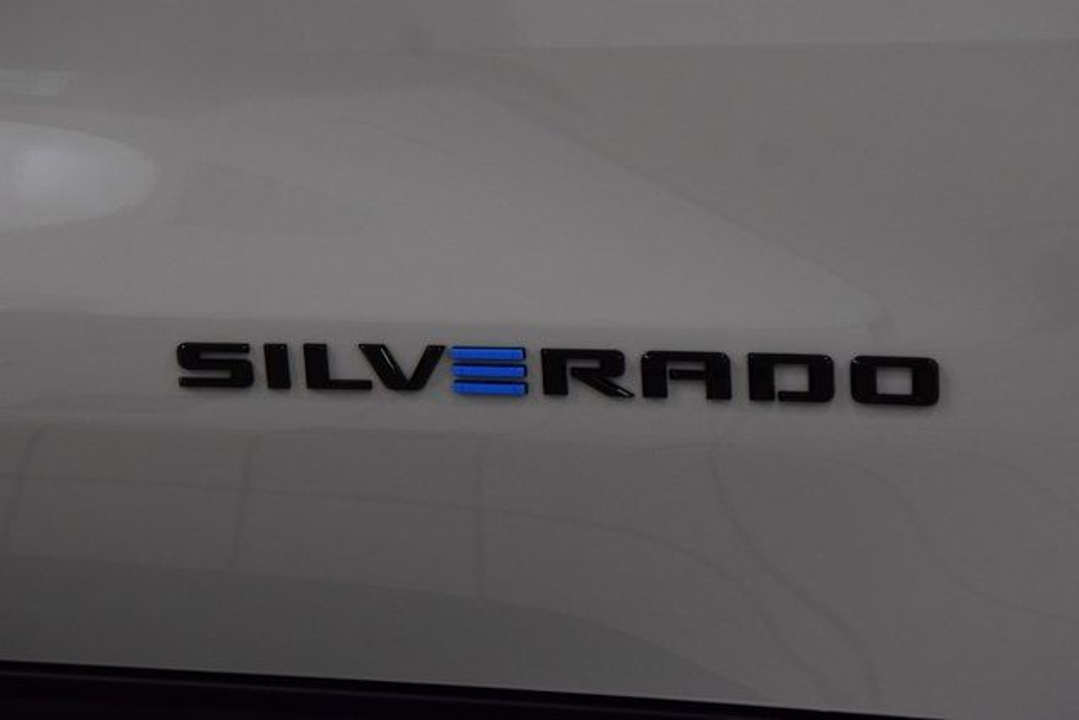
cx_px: 540
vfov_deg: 14.0
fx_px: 2923
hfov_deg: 20.9
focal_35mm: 98
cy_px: 360
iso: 1600
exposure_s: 1/125
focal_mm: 65
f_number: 5
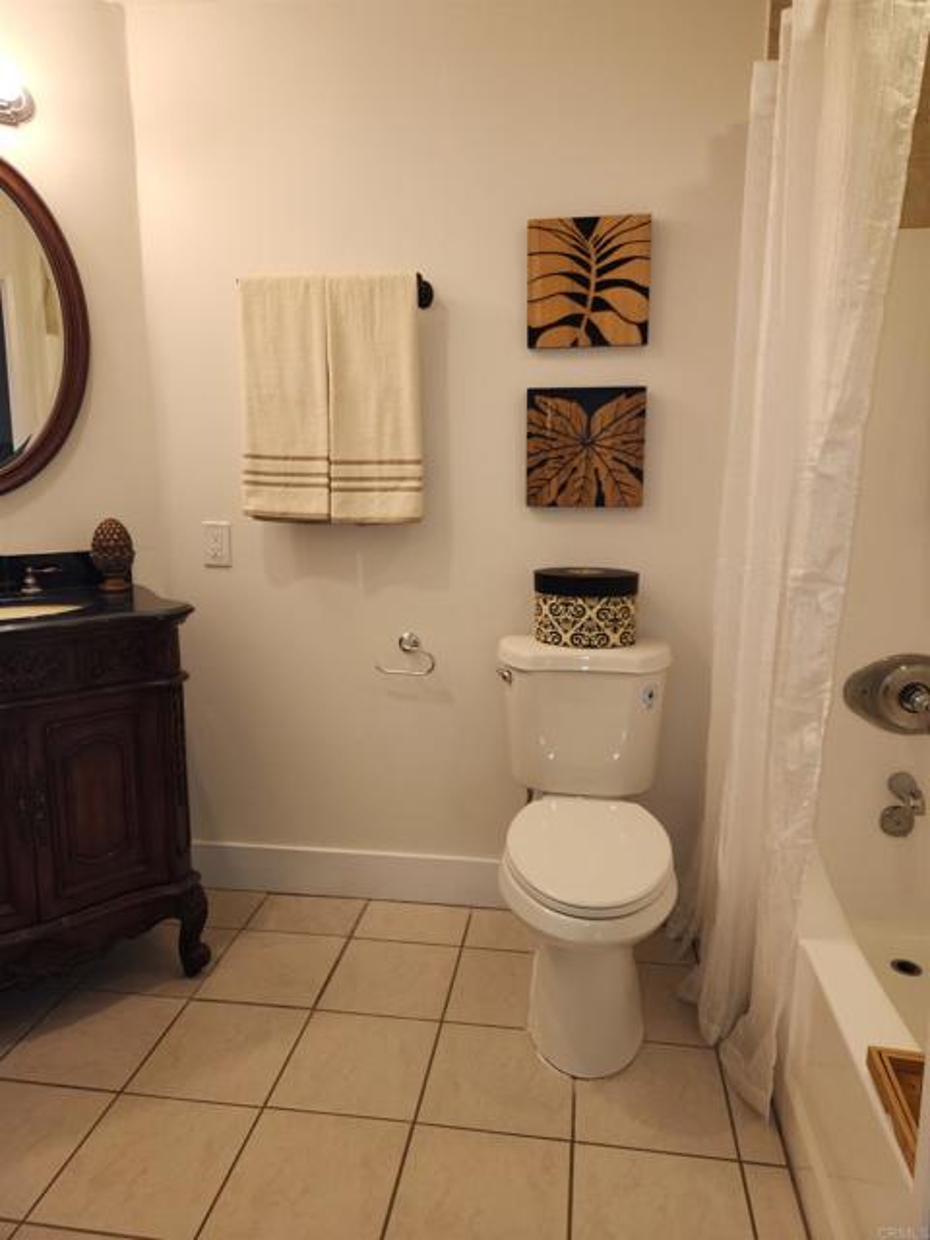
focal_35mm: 23
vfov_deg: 73.9
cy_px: 620
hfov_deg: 58.9
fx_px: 824
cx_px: 465
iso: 25
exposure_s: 1/60
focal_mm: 5.4
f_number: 1.8
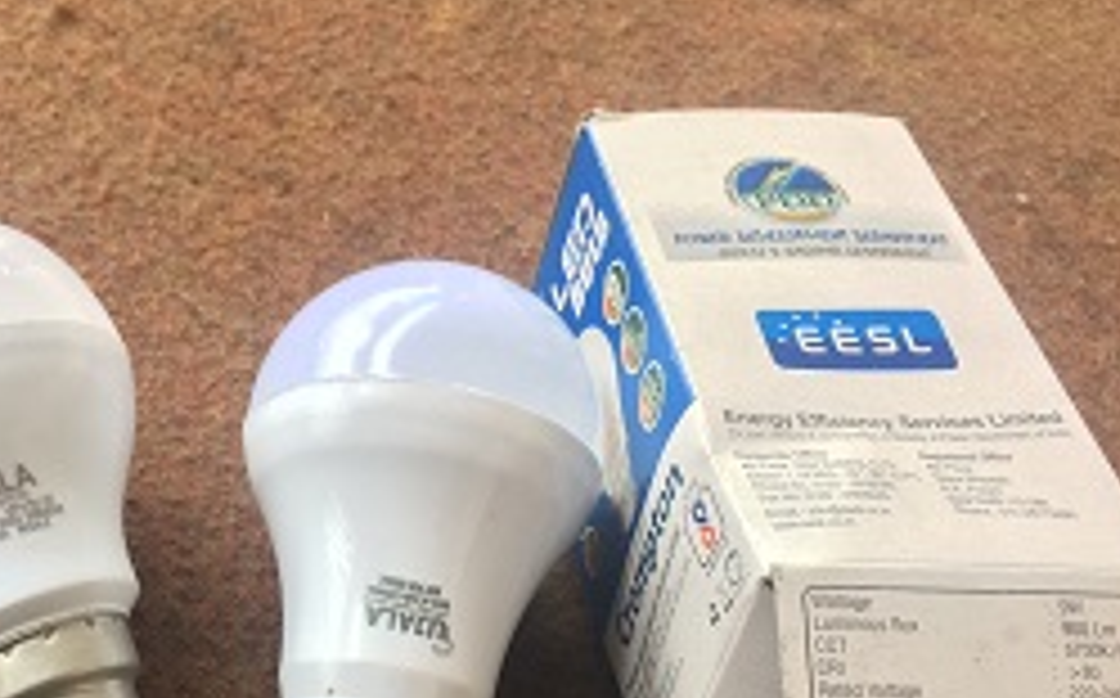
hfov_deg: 41.4
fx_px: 1433
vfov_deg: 27.0
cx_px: 279
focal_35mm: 47
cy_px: 520
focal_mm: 4.15
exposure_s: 1/33
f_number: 2.2
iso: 64
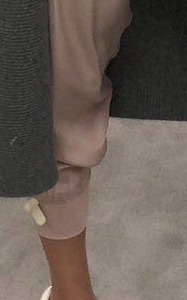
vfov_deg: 11.6
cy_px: -242
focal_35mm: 167
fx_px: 1363
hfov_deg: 7.7
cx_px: 260
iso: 40
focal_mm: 3.99
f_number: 1.8
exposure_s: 1/24
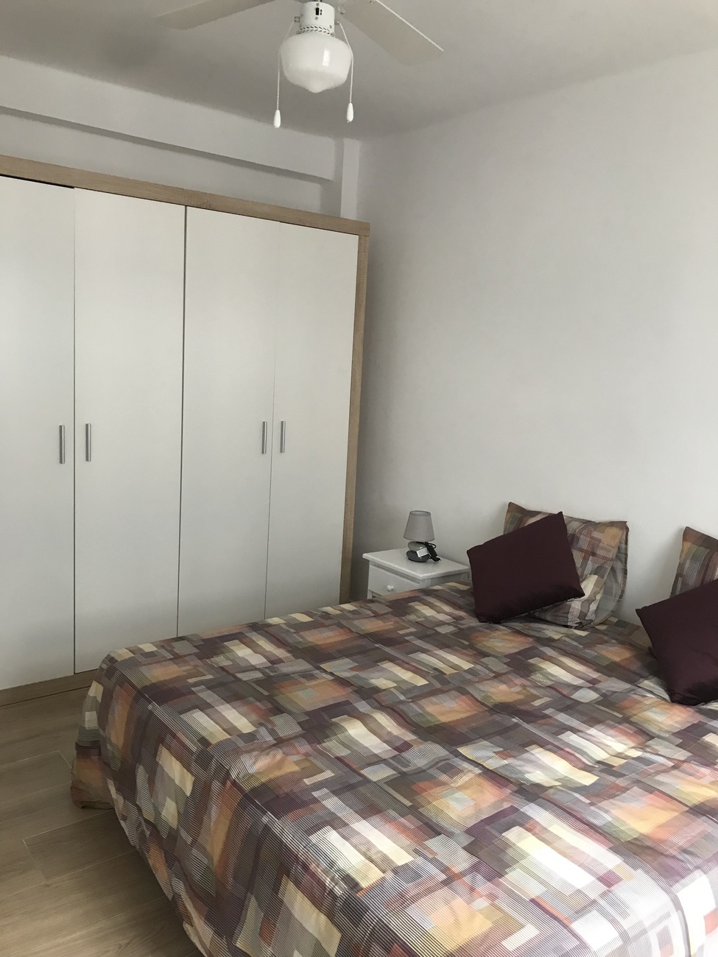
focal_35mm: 28
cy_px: 478
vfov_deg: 63.4
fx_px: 774
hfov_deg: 49.7
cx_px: 359
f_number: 1.8
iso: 40
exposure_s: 1/23
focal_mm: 3.99
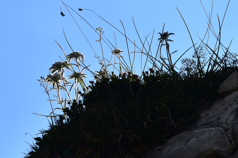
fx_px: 1388
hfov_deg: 9.8
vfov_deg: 6.5
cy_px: 79
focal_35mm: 210
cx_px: 119
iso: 250
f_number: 11
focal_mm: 140
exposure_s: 1/500
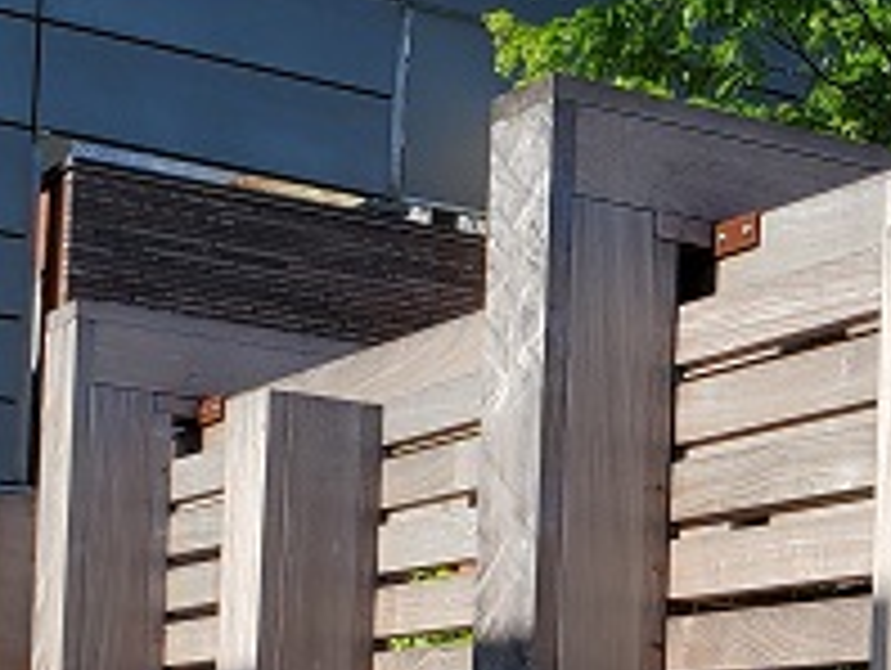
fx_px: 2706
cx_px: 1220
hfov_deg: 17.3
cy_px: 908
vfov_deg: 13.5
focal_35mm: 105
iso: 50
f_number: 2.4
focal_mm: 4.3
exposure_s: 1/1402
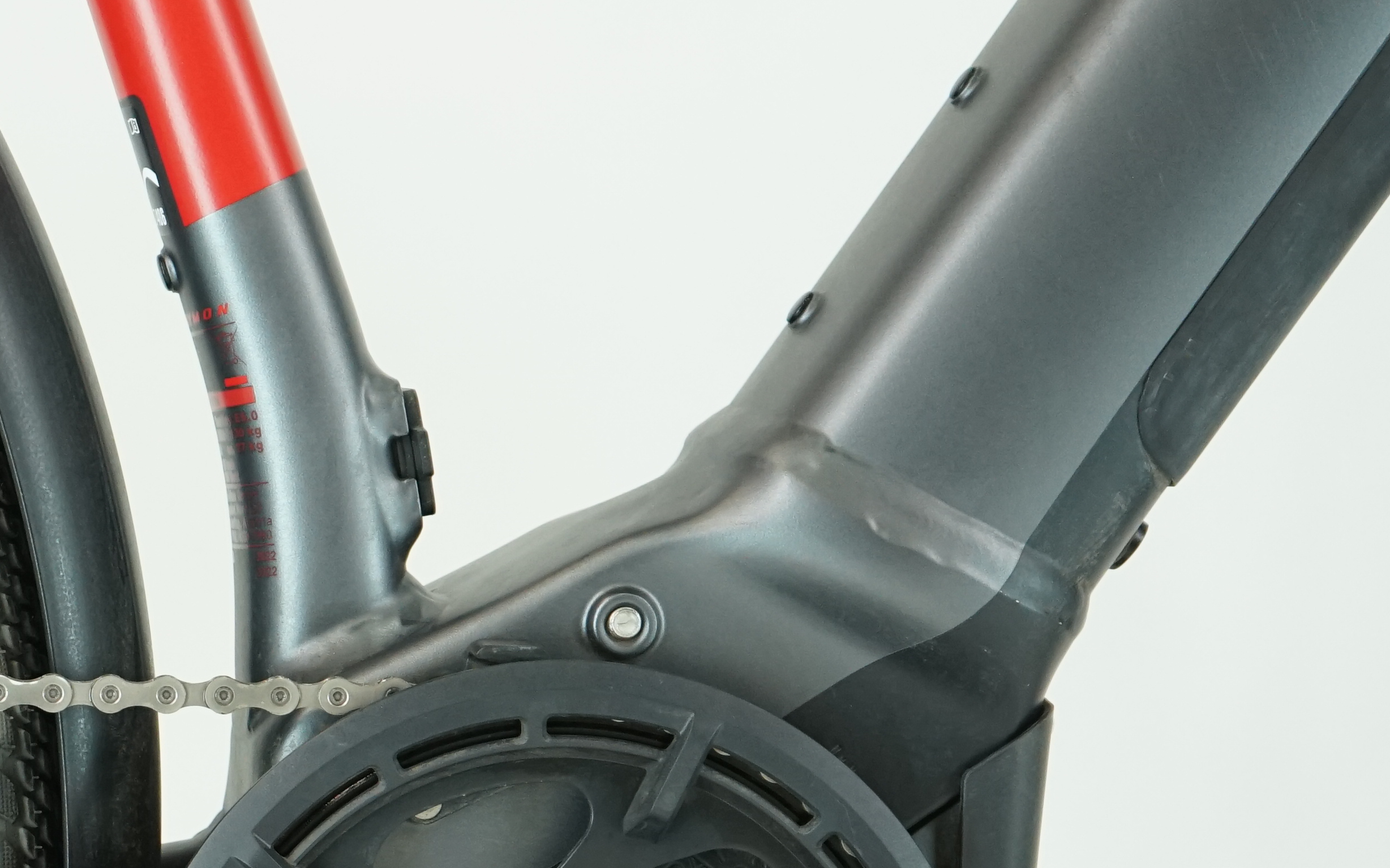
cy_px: 739
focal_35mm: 127
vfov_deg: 10.3
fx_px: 4811
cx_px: -198
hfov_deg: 15.9
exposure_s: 1/200
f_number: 5
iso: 1600
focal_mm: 51
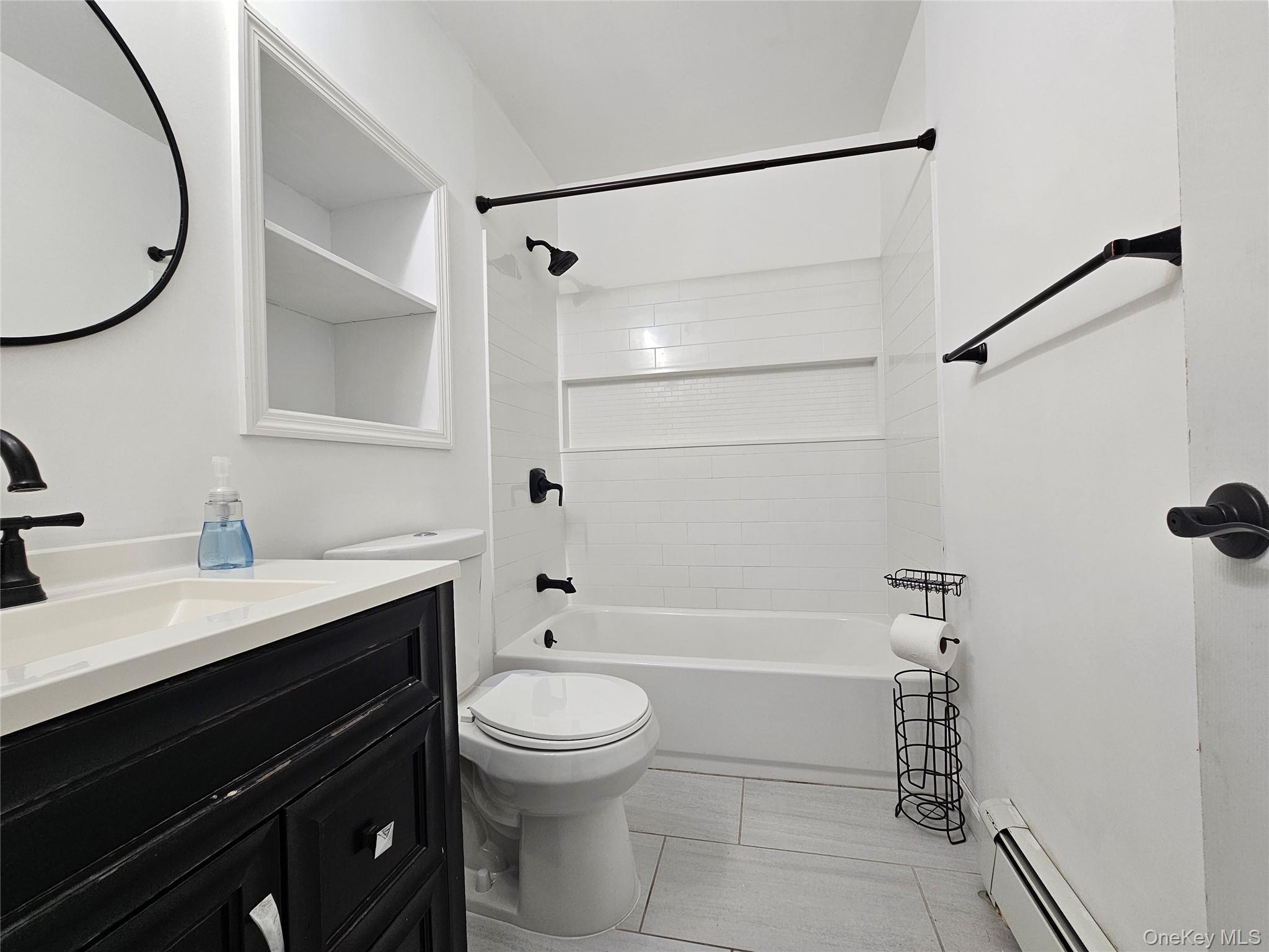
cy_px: 476
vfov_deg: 89.9
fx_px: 477
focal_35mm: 13
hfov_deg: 106.2
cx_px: 634
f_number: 2.2
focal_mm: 2.2
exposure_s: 1/60
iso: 64
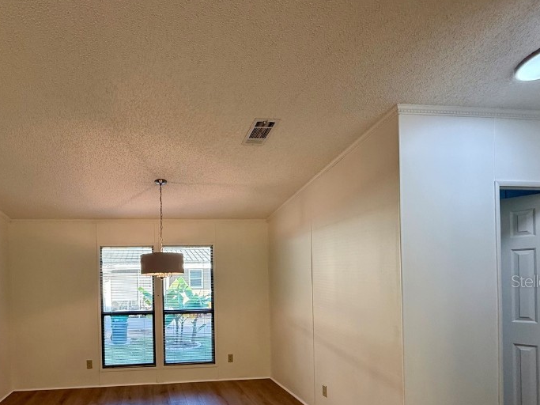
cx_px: 181
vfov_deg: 61.3
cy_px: 281
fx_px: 328
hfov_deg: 76.6
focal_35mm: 21
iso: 100
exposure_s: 1/120
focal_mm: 2.22
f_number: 2.2
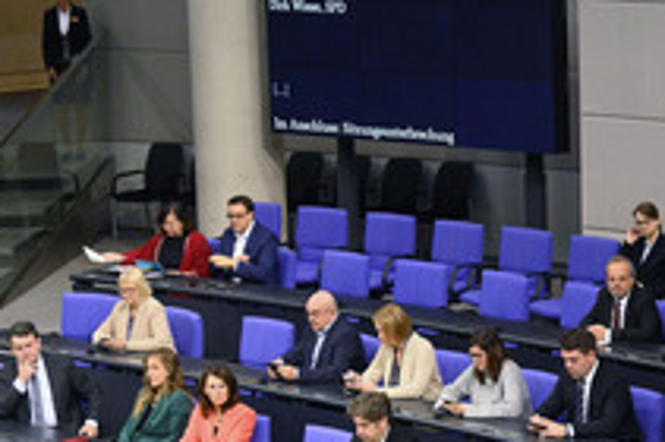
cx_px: 512
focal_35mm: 167
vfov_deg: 8.1
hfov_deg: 12.3
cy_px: 470
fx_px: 3080
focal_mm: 78
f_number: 3.5
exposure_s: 1/400
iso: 5000
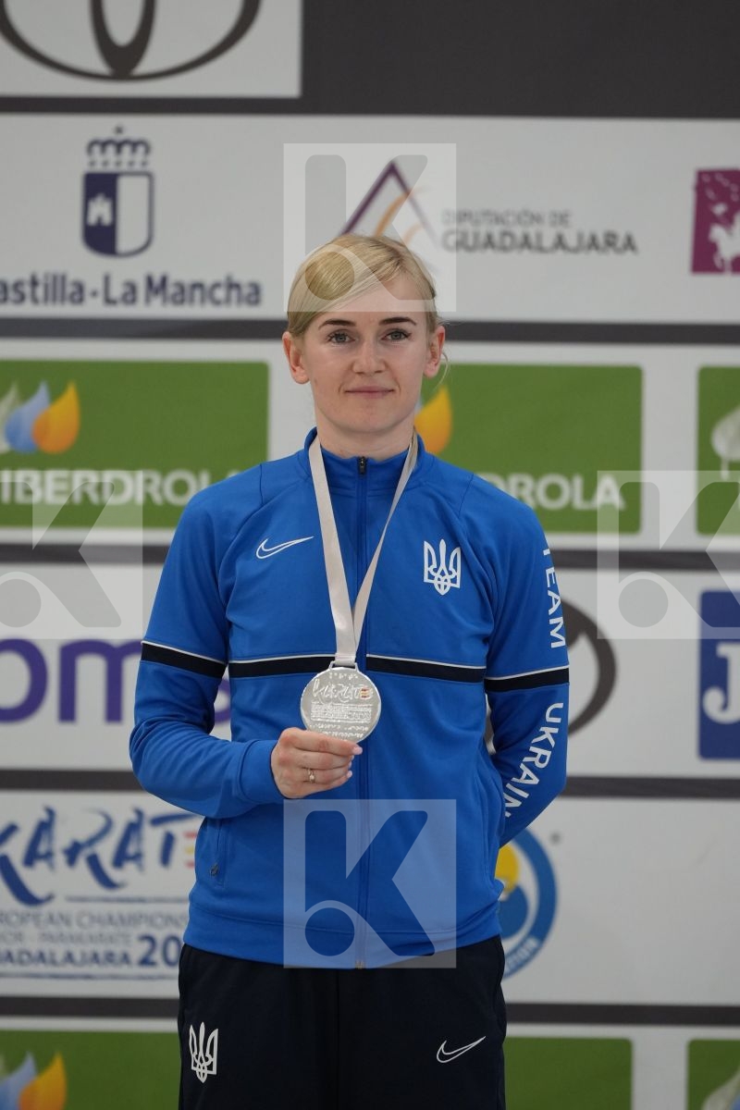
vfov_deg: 6.9
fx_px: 9249
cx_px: 370
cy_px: 555
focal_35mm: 300
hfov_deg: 4.6
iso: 1600
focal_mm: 200
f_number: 2.8
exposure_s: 1/500
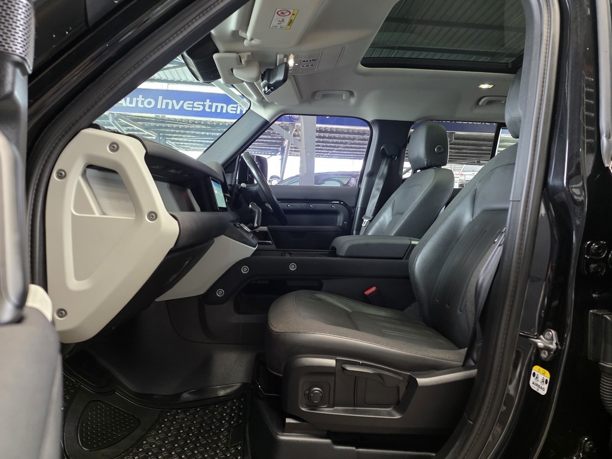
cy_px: 230
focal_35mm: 23
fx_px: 407
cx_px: 306
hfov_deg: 73.9
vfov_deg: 58.9
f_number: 1.7
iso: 1000
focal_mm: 6.25
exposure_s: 1/100
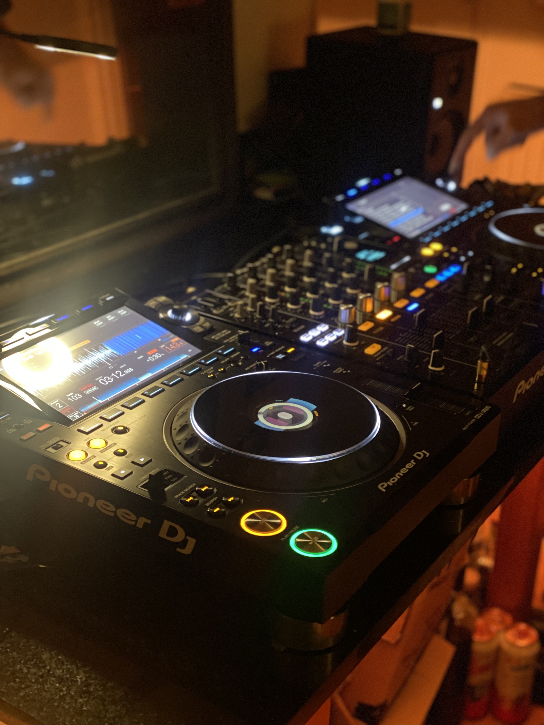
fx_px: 1090
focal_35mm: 52
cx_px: 272
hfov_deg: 28.0
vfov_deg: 36.8
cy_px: 362
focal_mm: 6
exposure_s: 1/15
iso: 800
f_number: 2
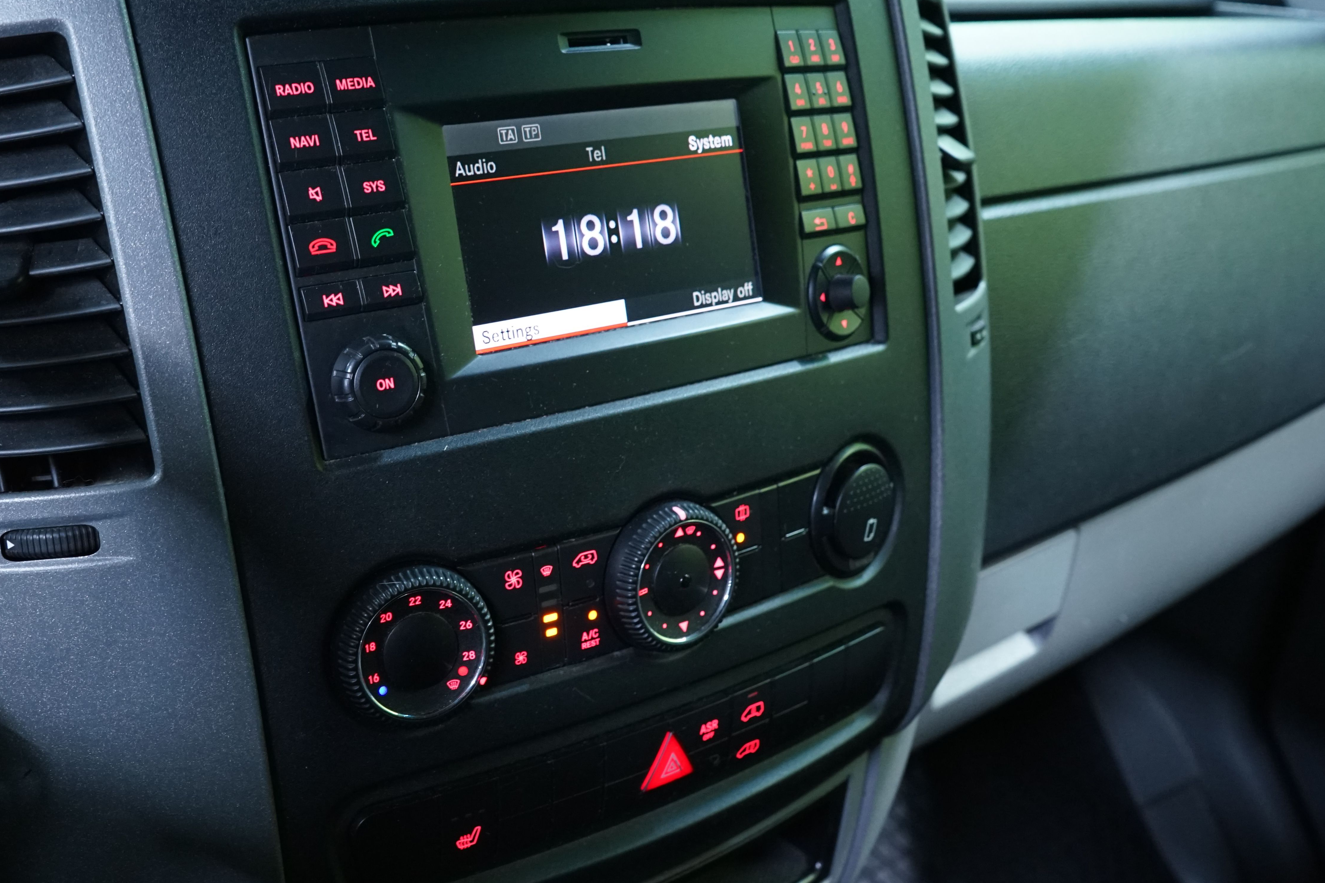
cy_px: 472
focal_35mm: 39
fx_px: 1435
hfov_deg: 49.1
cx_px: 499
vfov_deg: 34.2
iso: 2500
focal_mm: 29
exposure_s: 1/6
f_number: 5.6
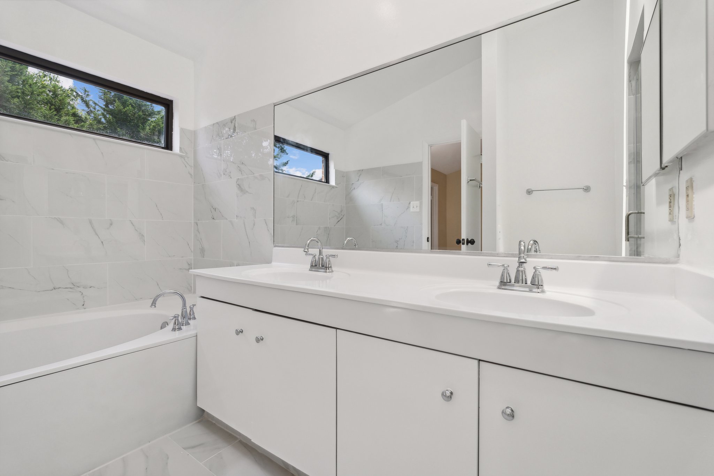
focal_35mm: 16
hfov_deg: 95.0
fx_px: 327
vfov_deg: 72.0
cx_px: 357
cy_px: 238
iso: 200
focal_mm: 16.5
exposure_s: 1/125
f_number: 7.1
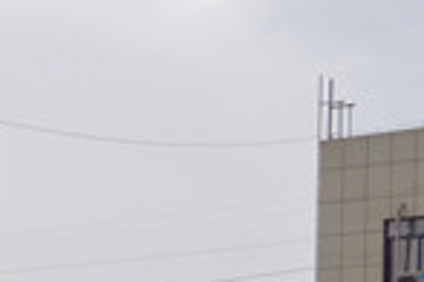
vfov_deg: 9.1
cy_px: 455
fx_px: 1719
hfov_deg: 13.6
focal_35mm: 146
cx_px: -121
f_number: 5
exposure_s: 1/200
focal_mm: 22
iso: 100
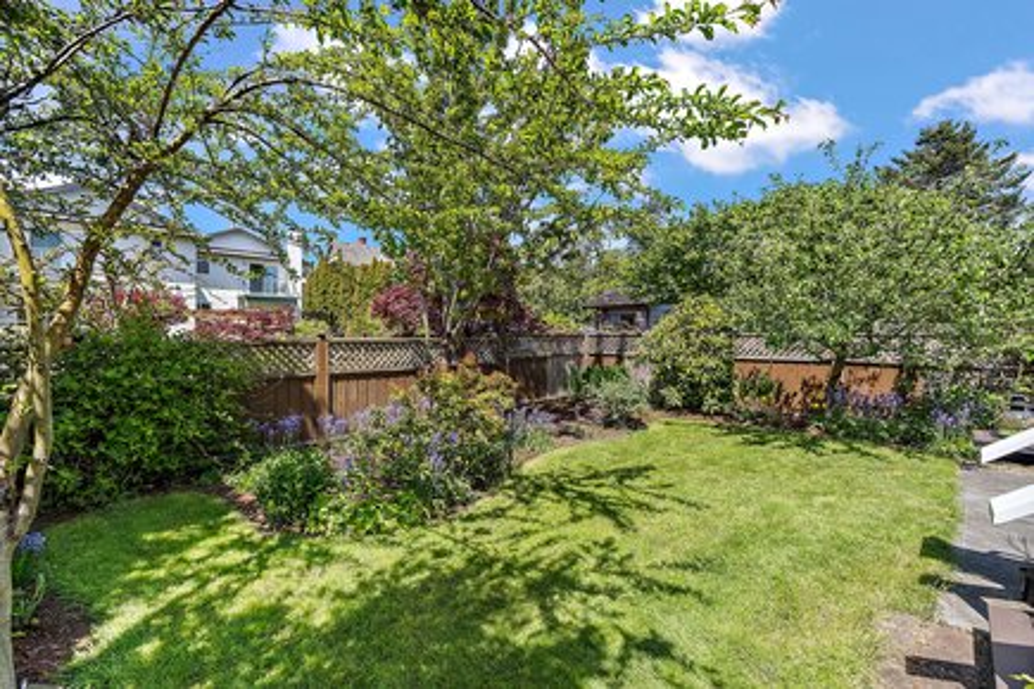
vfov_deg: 73.7
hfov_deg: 96.7
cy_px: 344
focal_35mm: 16
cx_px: 517
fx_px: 460
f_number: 7.1
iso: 400
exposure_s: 1/160
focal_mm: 16
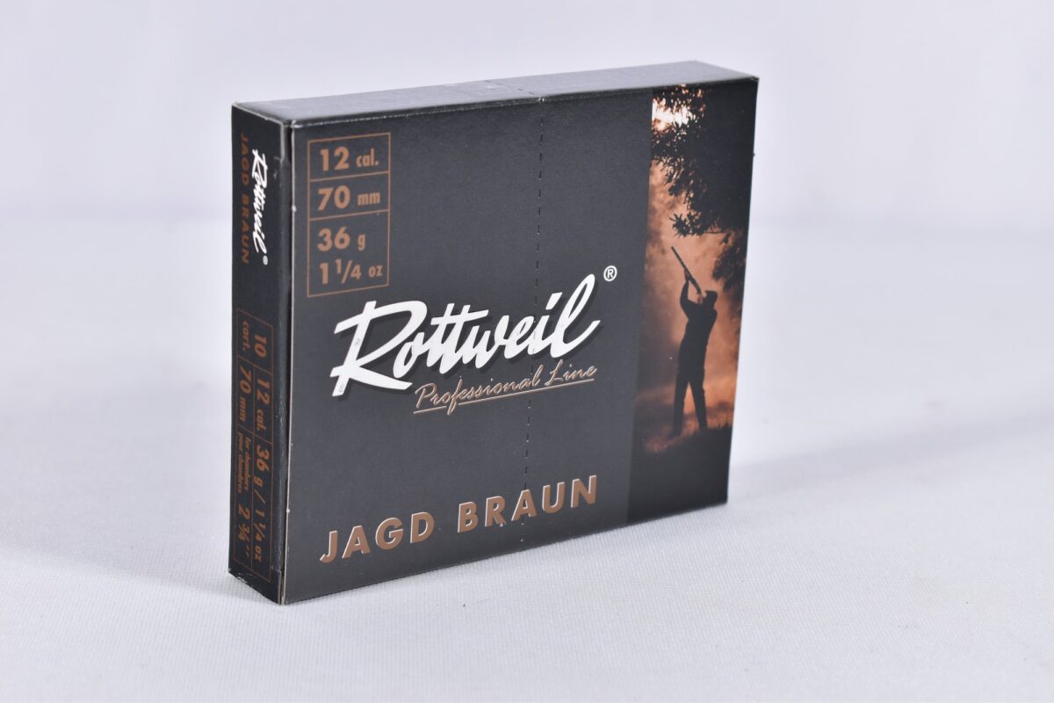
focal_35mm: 82
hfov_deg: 24.6
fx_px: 2415
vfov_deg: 16.6
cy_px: 352
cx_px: 527
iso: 640
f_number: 5.6
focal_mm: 55
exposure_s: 1/40
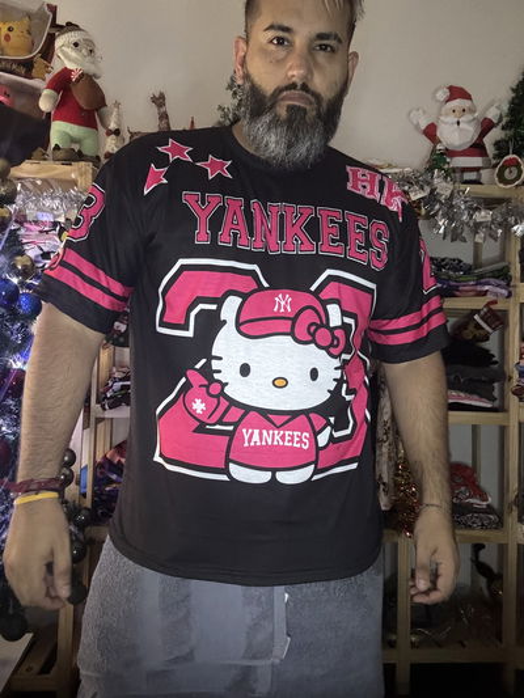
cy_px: 349
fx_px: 605
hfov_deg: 46.8
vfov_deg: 60.0
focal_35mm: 30
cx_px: 262
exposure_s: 1/17
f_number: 1.9
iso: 640
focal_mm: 2.69
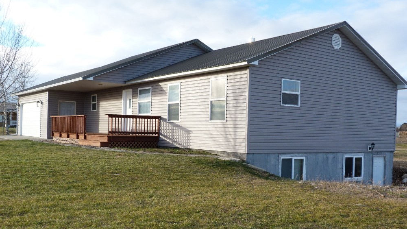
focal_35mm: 39
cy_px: 140
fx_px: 421
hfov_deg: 51.6
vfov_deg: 30.3
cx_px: 205
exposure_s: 1/160
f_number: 4
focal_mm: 6.3
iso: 80
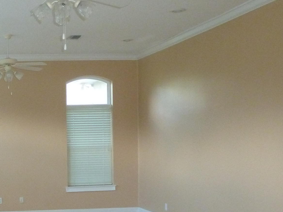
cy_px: 182
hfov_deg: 28.7
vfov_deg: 23.2
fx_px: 507
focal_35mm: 62
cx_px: -18
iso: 400
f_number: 3.3
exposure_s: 1/60
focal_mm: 4.3
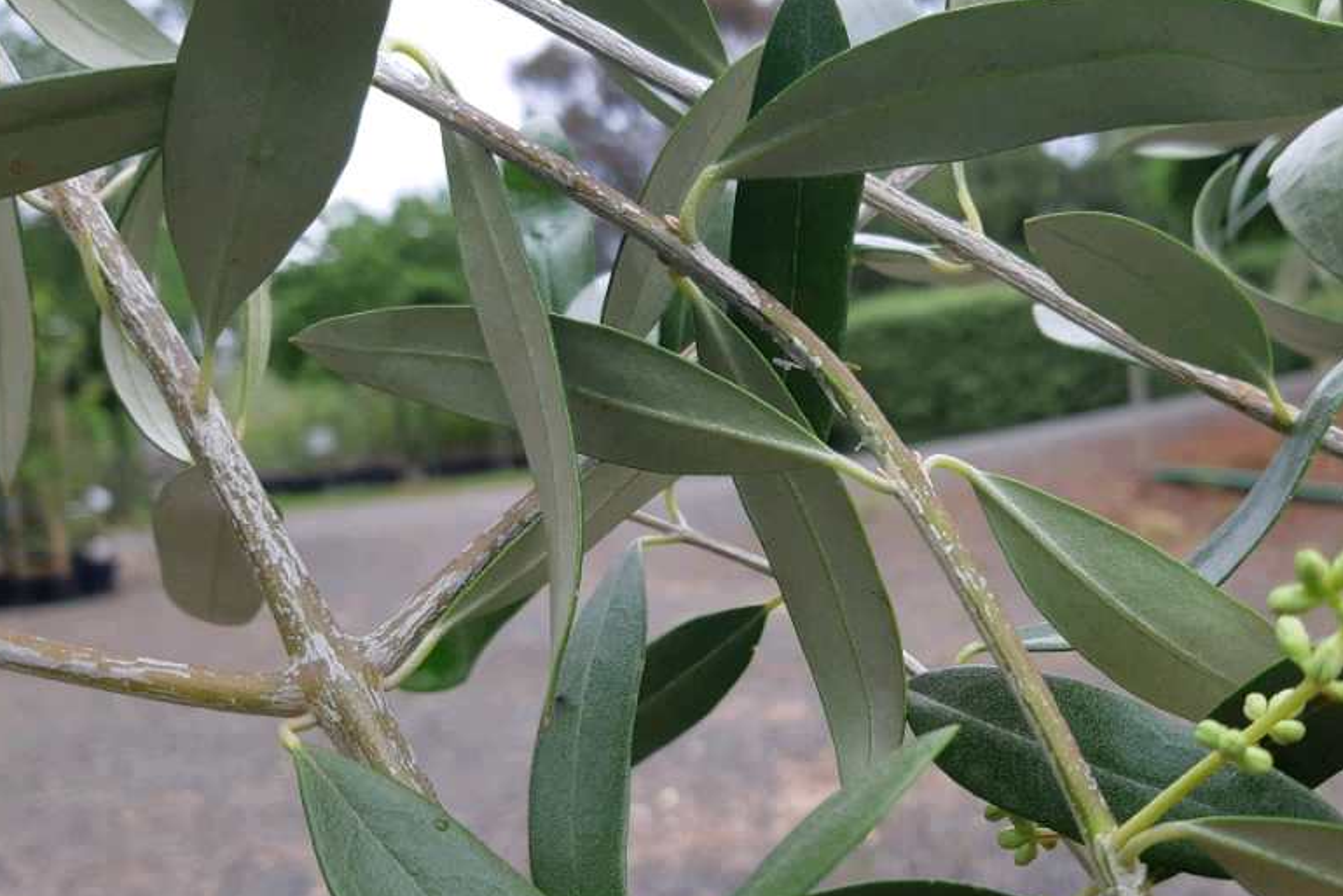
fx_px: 1343
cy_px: 524
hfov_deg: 52.3
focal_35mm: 36
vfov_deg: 36.8
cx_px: 875
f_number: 1.7
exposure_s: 1/414
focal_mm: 3.93
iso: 40
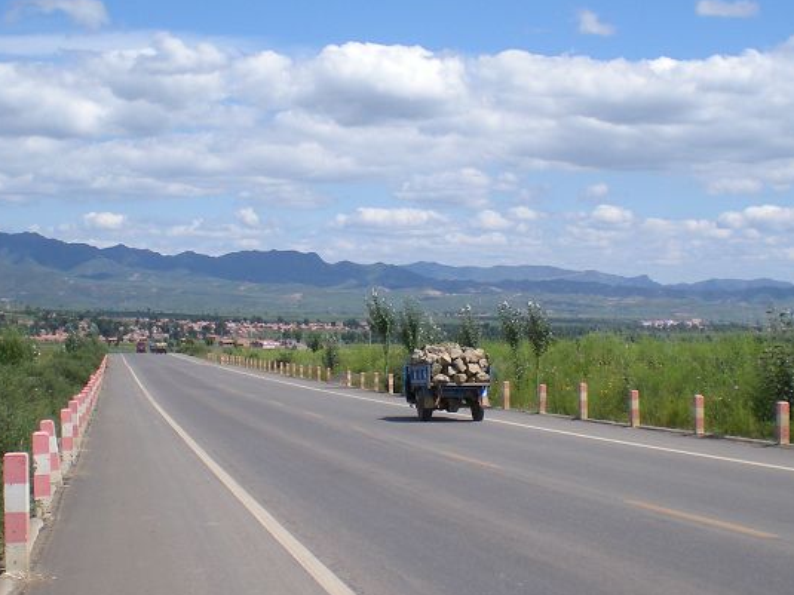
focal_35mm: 71
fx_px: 1628
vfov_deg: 20.7
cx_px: 416
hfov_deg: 27.4
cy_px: 306
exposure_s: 1/683
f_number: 4.6
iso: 64
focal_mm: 6.3
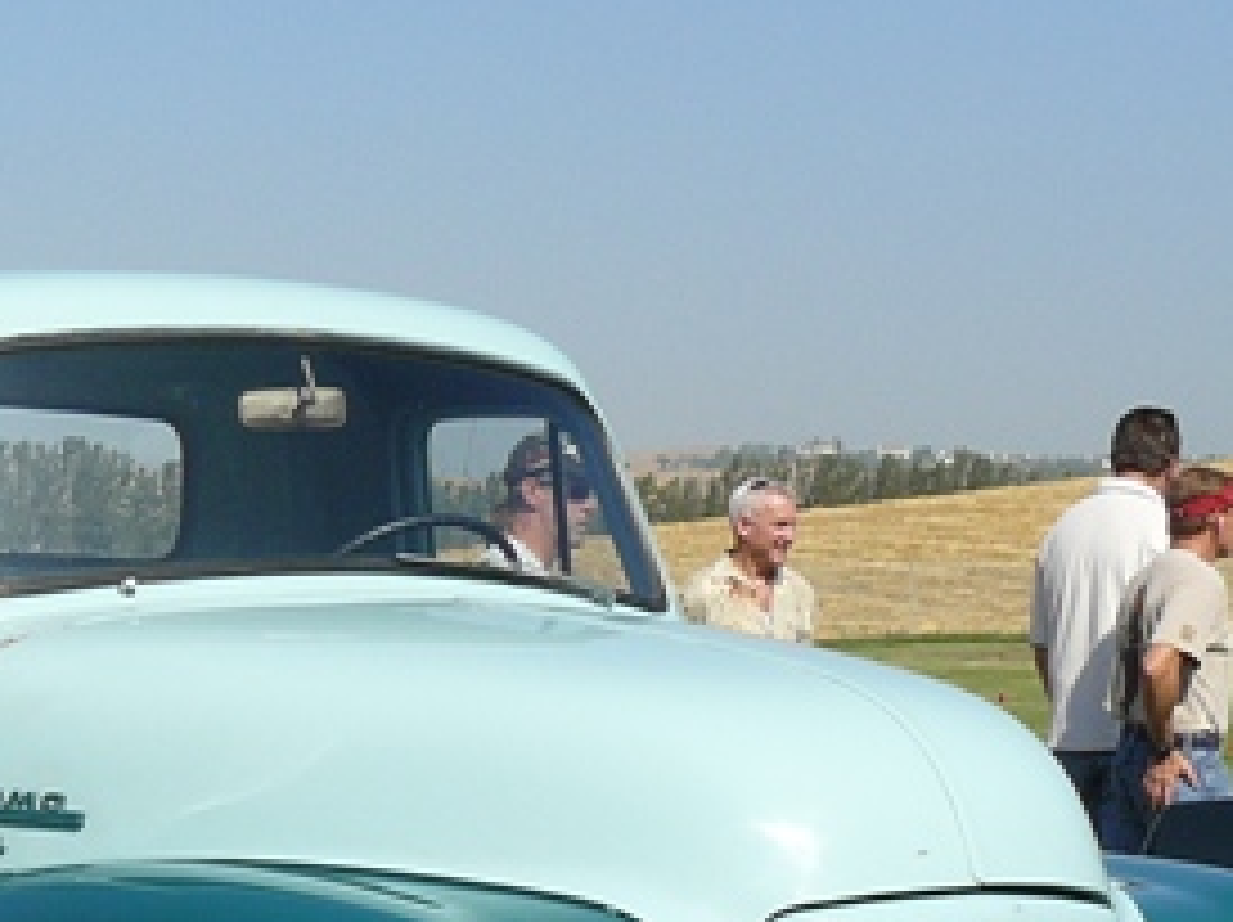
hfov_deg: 16.8
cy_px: 891
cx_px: 333
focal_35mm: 117
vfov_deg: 12.5
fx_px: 4164
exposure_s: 1/500
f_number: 5.6
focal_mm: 6.9
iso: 100
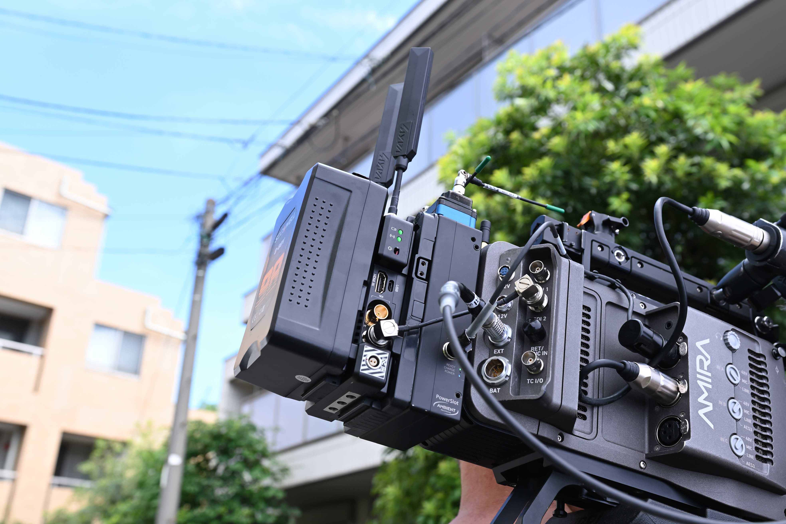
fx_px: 808
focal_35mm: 37
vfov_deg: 35.9
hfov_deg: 51.9
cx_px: 393
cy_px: 262
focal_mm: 25
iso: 125
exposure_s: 1/160
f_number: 5
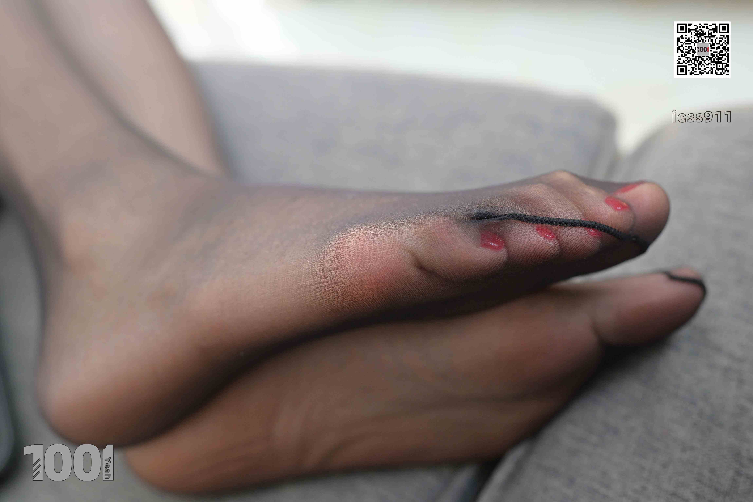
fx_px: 732
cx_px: 376
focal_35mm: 35
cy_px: 251
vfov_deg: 37.9
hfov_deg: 54.4
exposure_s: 1/200
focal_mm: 35
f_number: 3.2
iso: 1000
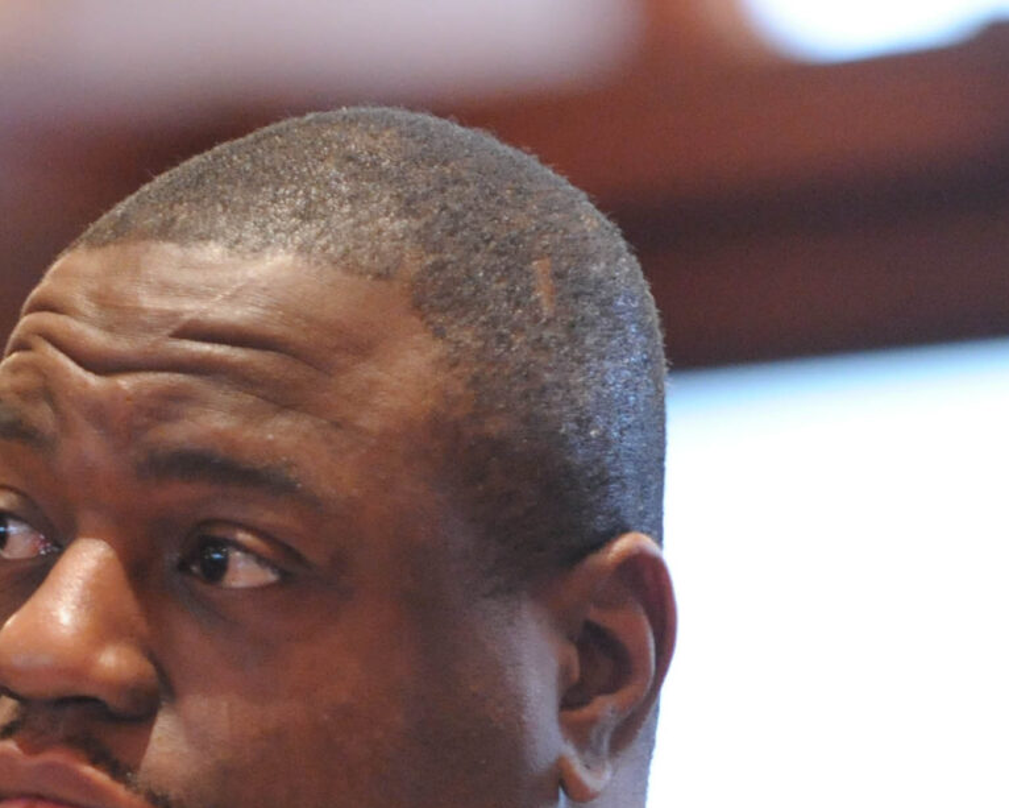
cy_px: 701
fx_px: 14037
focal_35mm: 470
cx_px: 84
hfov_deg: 4.1
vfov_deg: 3.3
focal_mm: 150
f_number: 2.8
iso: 4000
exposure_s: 1/125
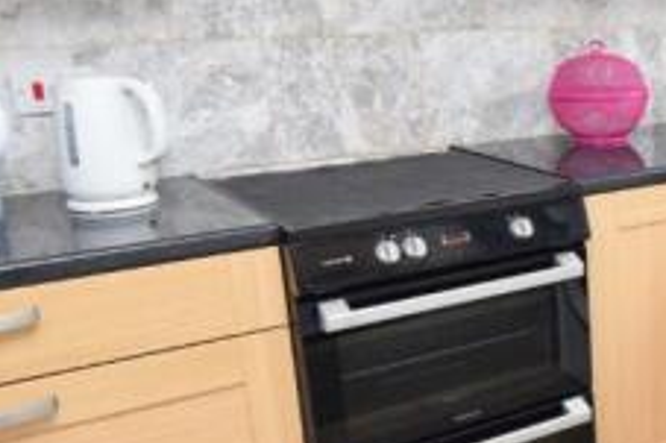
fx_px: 961
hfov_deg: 34.5
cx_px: 675
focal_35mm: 52
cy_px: 280
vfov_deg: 25.9
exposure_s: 1/60
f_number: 4
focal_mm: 12
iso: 800
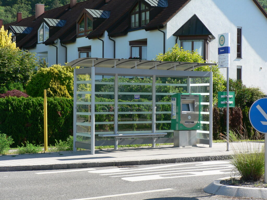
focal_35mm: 71
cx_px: 134
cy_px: 100
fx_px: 548
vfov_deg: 20.7
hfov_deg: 27.4
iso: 80
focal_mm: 11.8
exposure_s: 1/320
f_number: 4
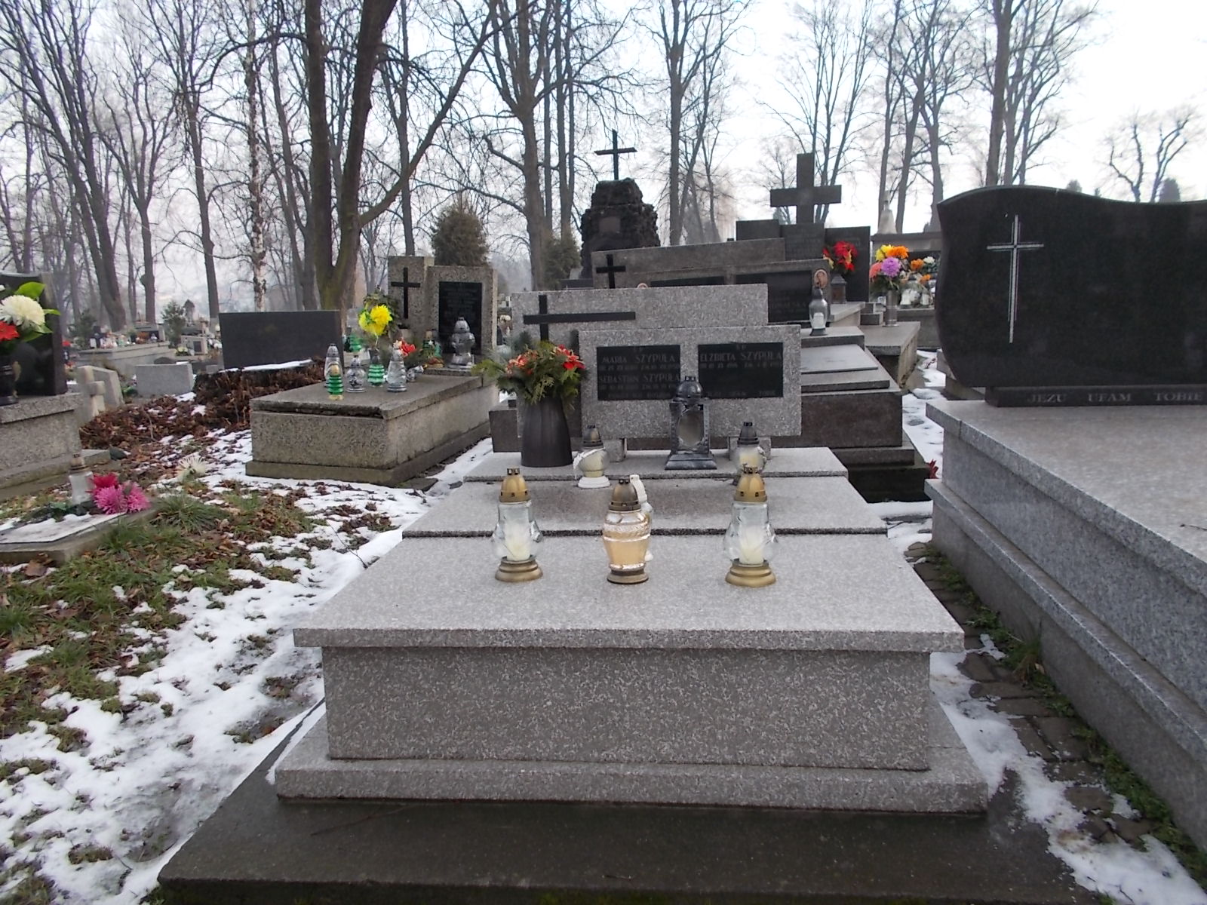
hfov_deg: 67.3
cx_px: 604
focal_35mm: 26
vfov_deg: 53.1
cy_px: 452
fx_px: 907
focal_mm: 4.6
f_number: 3.2
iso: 80
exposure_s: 1/250
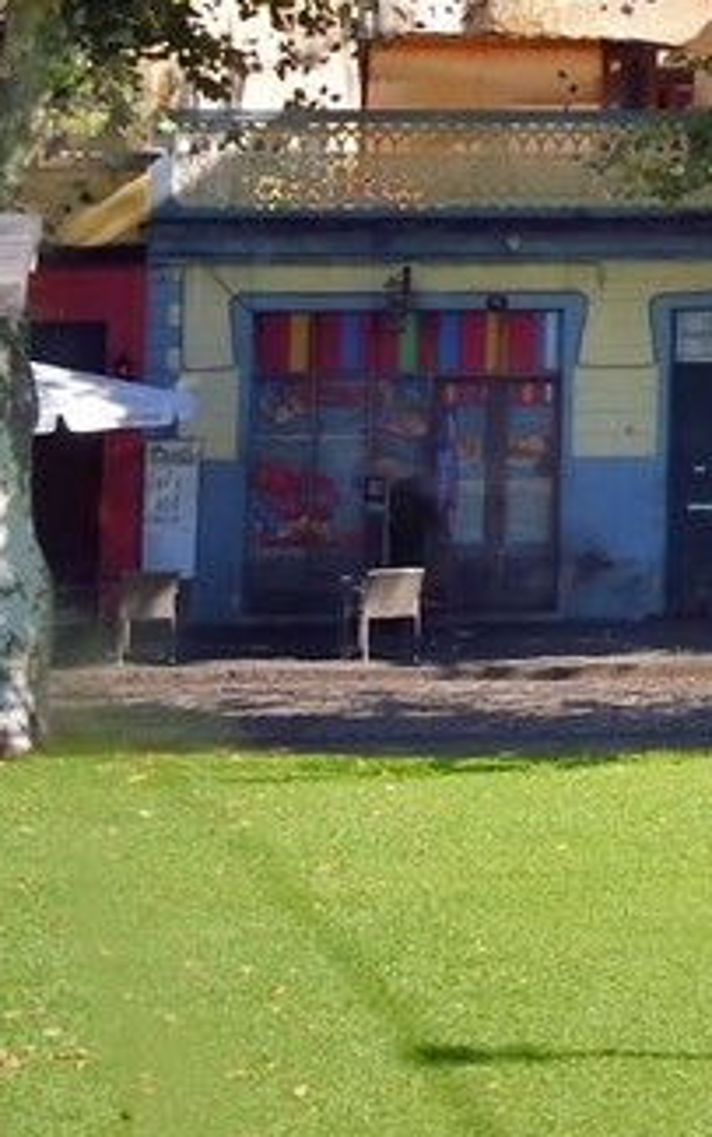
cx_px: 2571
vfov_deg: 10.3
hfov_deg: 5.8
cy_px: -237
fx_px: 6229
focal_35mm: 201
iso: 200
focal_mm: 40
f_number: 13
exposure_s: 1/100
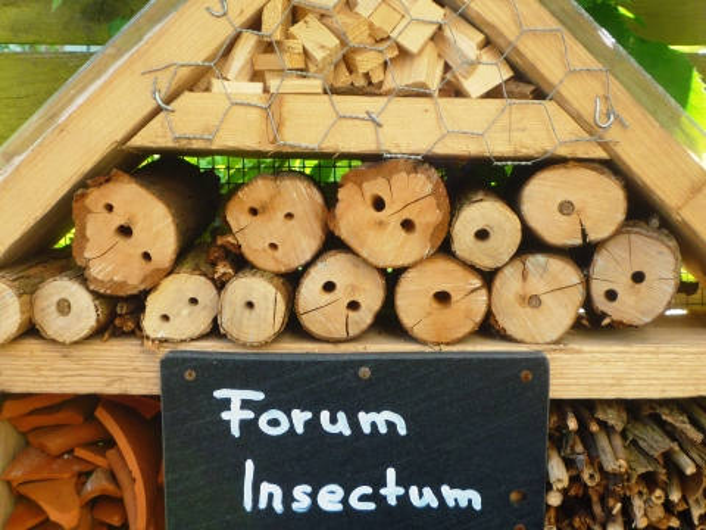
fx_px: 959
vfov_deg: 30.9
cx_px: 353
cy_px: 265
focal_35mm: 47
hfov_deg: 40.4
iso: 80
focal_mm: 5.3
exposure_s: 1/100
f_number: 3.3
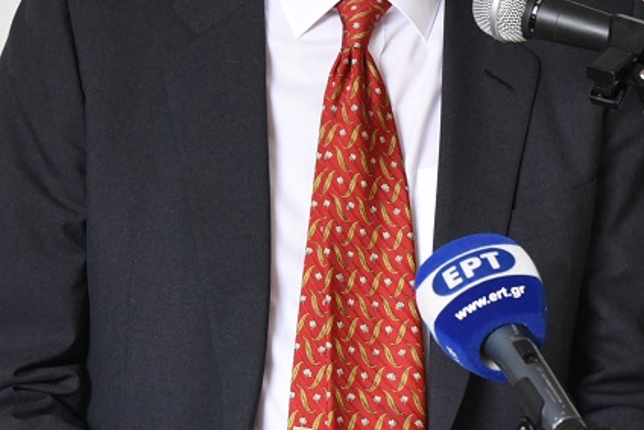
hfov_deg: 6.7
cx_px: 331
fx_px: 5476
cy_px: 12
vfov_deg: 4.5
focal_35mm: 306
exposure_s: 1/200
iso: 4000
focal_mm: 110
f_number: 5.6
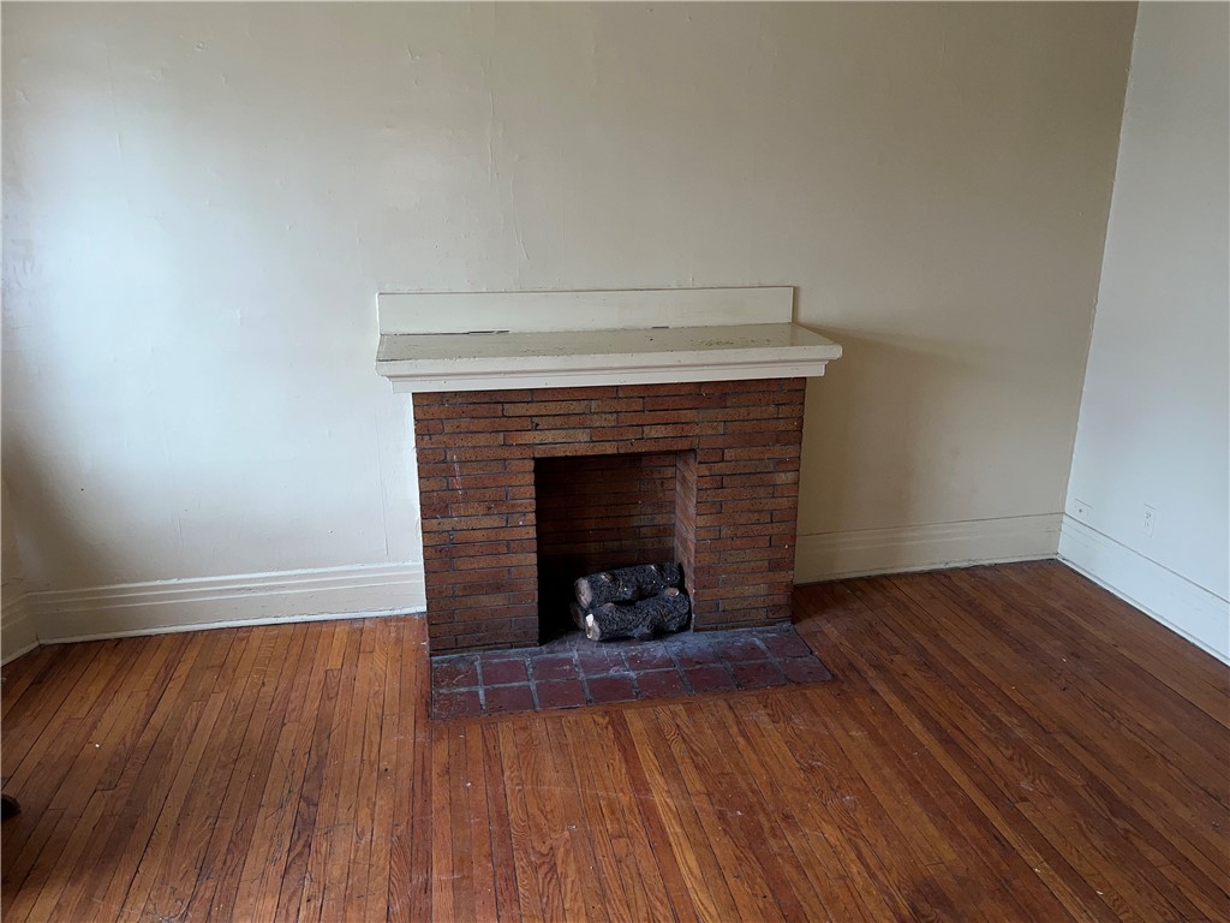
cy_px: 462
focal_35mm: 26
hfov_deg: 67.3
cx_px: 615
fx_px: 924
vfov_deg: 53.1
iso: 32
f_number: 1.6
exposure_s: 1/45
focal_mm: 5.1
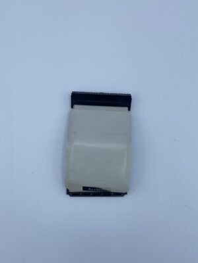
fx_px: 198
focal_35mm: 26
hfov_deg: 53.1
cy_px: 132
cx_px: 99
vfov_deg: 67.3
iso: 32
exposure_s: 1/1543
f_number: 1.8
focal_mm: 4.25
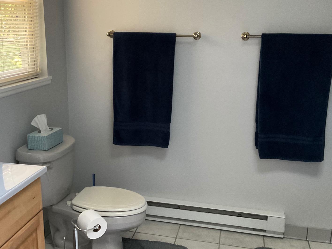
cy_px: 130
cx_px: 150
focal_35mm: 42
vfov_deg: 34.4
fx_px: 403
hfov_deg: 44.7
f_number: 1.8
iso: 320
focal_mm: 3
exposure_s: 1/33
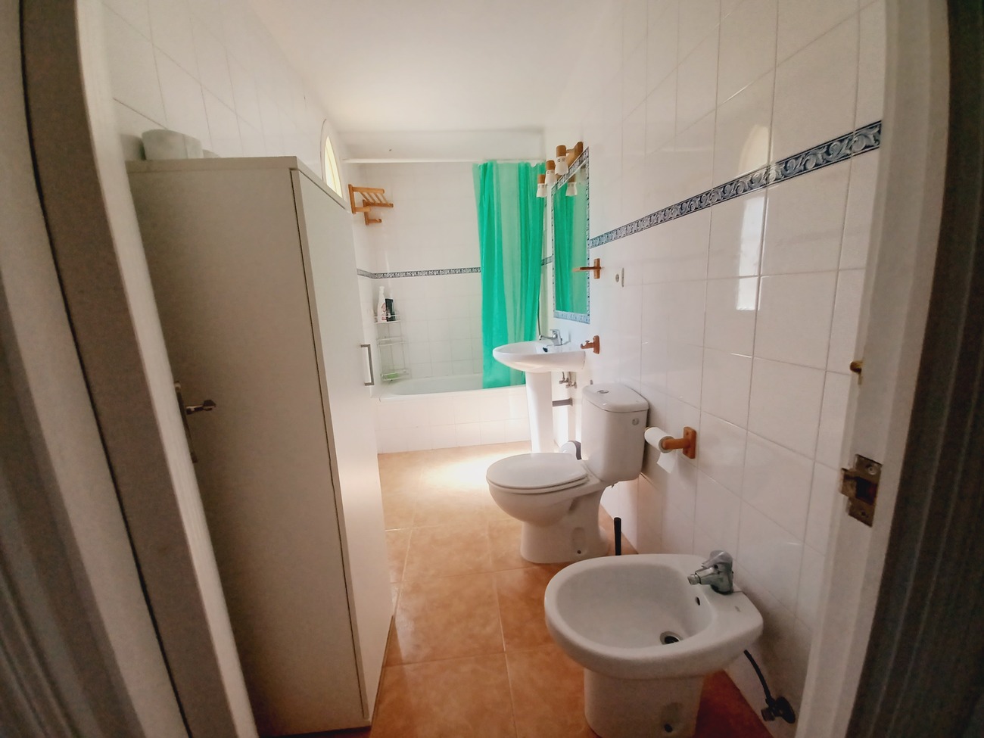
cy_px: 369
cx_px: 492
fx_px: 370
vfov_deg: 89.9
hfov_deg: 106.2
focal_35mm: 13
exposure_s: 1/50
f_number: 2.2
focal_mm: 1.42
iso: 80
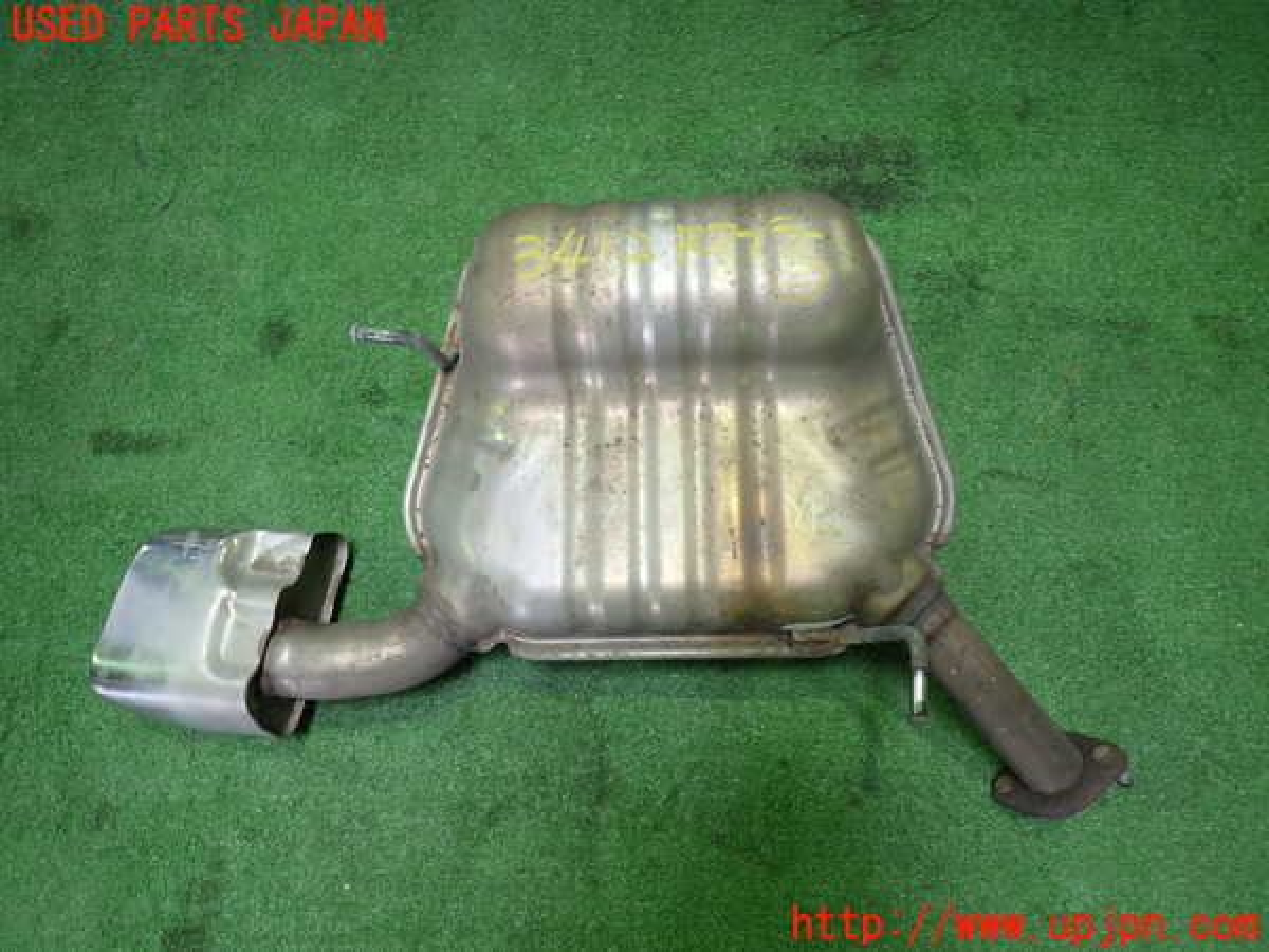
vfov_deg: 54.9
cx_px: 634
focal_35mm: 25
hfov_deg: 69.4
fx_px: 916
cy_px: 476
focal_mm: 4.5
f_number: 2
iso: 200
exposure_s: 1/40
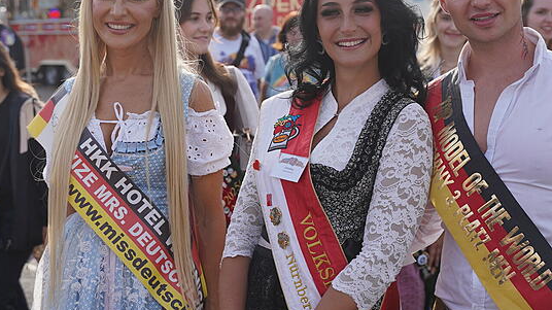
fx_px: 1390
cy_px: 126
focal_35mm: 95
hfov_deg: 22.5
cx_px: 302
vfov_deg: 12.7
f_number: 4
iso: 100
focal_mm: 45
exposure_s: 1/400
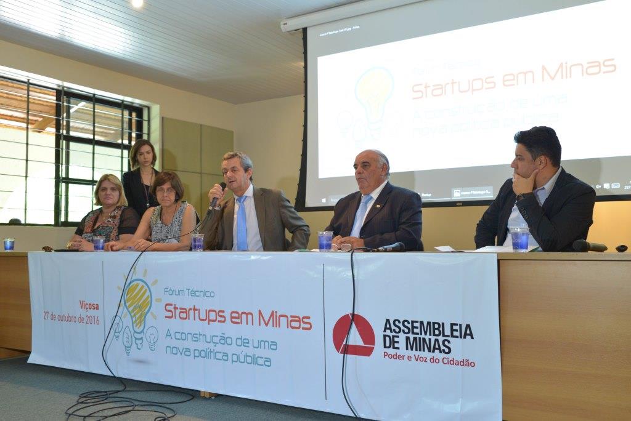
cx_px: 316
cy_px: 210
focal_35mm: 35
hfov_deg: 54.4
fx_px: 614
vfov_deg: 37.9
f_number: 4.5
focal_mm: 35
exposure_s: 1/60
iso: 2000
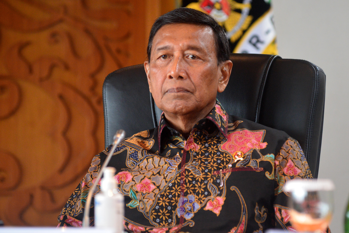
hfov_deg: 10.3
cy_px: 116
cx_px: 174
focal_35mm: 200
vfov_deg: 6.9
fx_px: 1940
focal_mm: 200
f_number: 4.5
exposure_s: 1/80
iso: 3200
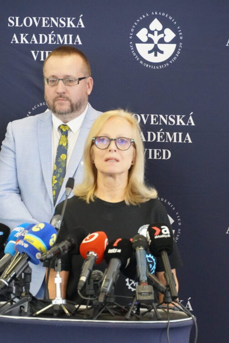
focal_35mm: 207
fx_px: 1971
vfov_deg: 9.9
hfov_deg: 6.6
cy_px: 224
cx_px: 126
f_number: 5.6
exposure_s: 1/80
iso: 6400
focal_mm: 101
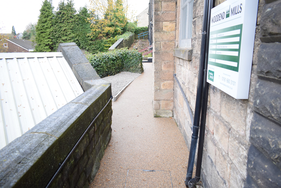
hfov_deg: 67.3
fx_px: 211
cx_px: 140
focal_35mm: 27
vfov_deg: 48.0
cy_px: 94
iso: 400
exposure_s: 1/60
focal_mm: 18
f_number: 4
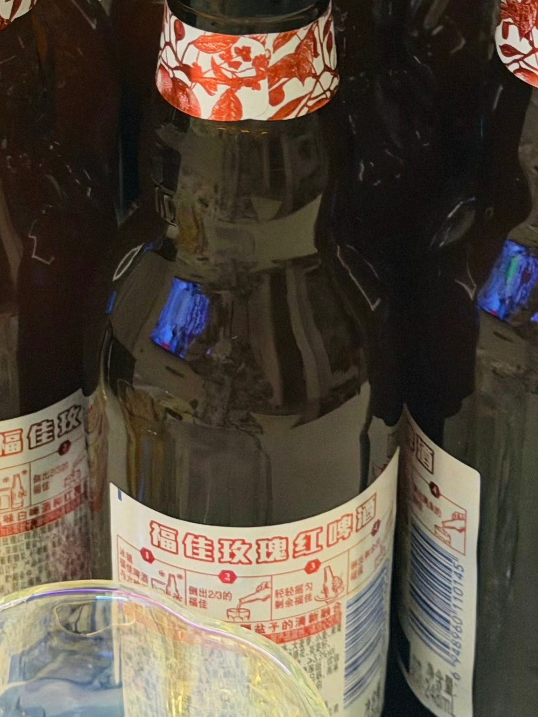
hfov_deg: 11.8
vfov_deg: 15.3
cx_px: 226
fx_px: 2611
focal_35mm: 126
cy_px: -15
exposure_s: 1/50
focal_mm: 6.76
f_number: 1.78
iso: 250
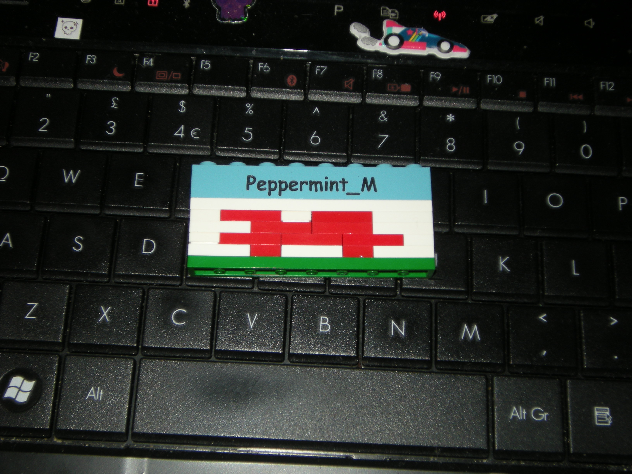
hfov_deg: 36.8
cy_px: 237
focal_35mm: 52
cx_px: 316
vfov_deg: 28.0
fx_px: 949
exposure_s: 1/60
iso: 64
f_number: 3.8
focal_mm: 8.8
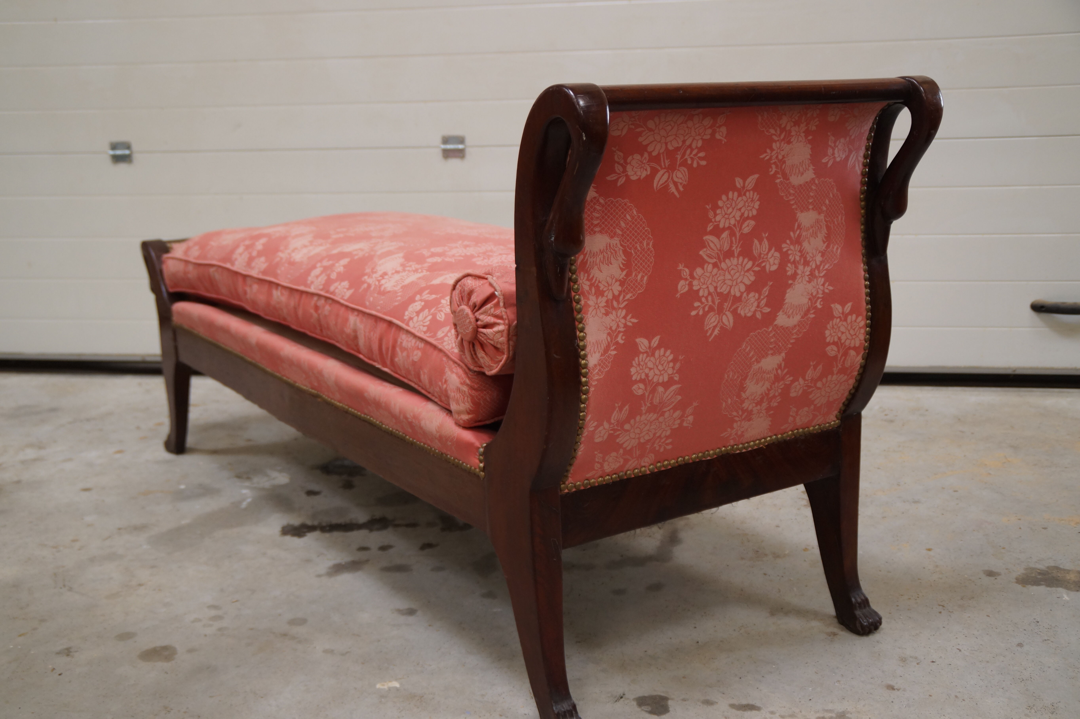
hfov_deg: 46.4
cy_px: 360
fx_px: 1259
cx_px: 540
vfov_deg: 31.9
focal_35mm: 42
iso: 400
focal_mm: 28
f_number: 4
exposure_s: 1/60
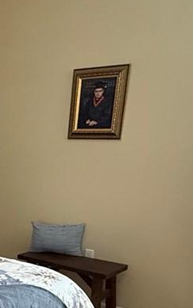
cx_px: -114
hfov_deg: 18.3
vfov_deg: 30.8
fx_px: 514
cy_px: 315
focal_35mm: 61
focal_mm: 2.22
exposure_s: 1/60
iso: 500
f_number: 2.2
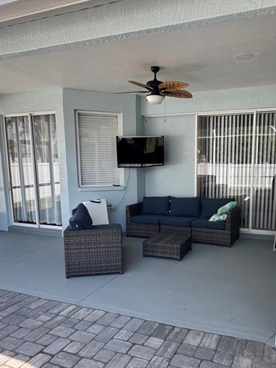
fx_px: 298
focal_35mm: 28
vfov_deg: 63.2
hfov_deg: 49.2
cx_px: 176
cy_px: 209
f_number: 2.2
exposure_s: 1/125
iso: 40
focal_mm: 2.22
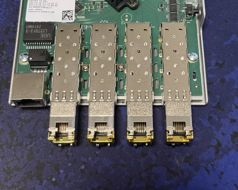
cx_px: 119
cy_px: 37
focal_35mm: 63
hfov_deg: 30.0
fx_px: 444
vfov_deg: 23.8
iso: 160
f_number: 1.78
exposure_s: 1/60
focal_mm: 6.76
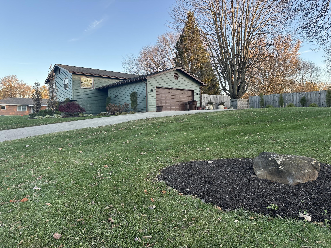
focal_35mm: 24
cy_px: 124
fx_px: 229
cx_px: 166
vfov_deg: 56.8
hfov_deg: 71.6
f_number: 1.78
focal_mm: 6.86
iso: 80
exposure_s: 1/272
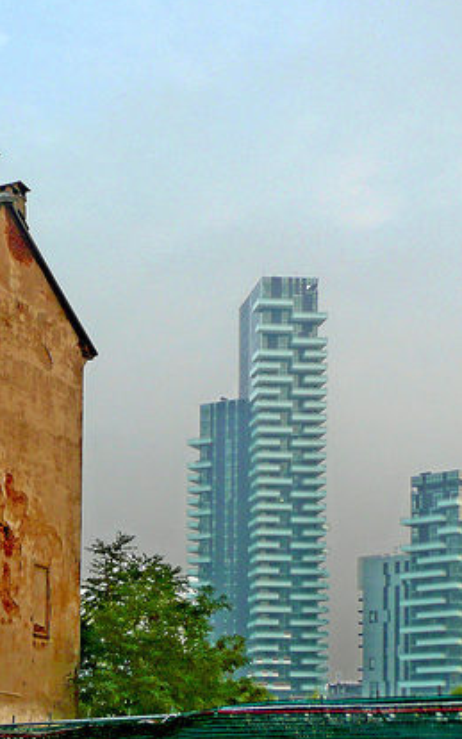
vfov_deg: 31.1
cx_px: -9
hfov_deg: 19.1
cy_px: 349
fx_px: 1329
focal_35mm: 66
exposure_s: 1/100
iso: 100
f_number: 4
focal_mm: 7
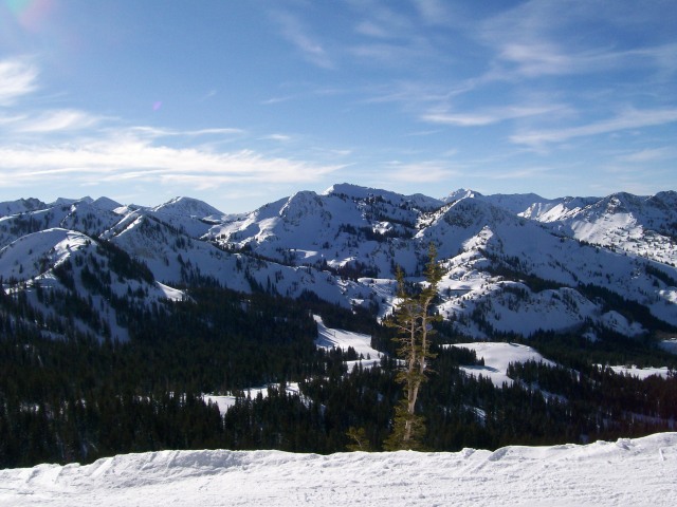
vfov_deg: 39.7
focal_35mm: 36
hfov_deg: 51.4
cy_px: 254
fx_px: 704
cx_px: 338
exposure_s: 1/1353
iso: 80
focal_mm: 6
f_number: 4.8
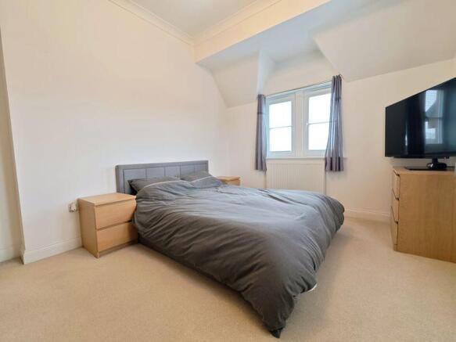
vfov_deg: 85.7
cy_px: 171
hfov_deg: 102.1
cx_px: 228
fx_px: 184
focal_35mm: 14
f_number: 1.8
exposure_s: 1/52.6
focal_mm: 2.03
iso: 50
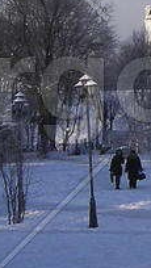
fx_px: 1116
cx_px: 176
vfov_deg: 13.7
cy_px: 89
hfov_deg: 7.7
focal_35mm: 157
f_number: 6.6
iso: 50
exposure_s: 1/320
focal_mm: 6.3
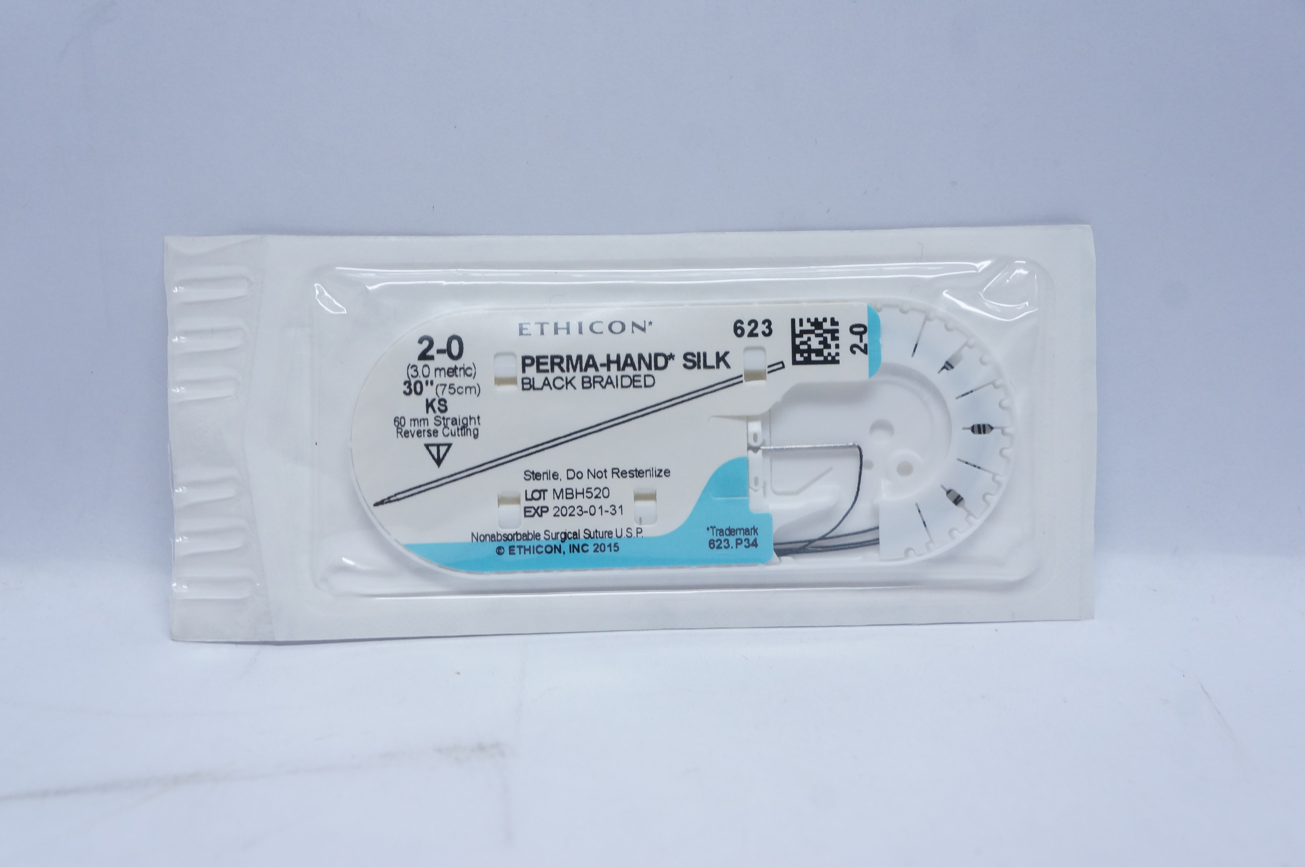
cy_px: 434
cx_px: 652
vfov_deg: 28.0
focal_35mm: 48
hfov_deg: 41.2
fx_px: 1738
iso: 800
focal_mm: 32
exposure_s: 1/60
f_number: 7.1
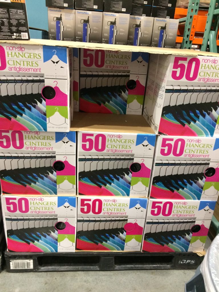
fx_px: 245
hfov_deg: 48.2
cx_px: 110
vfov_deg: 61.7
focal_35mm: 29
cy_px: 146
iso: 160
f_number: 2.2
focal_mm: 4.15
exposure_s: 1/30
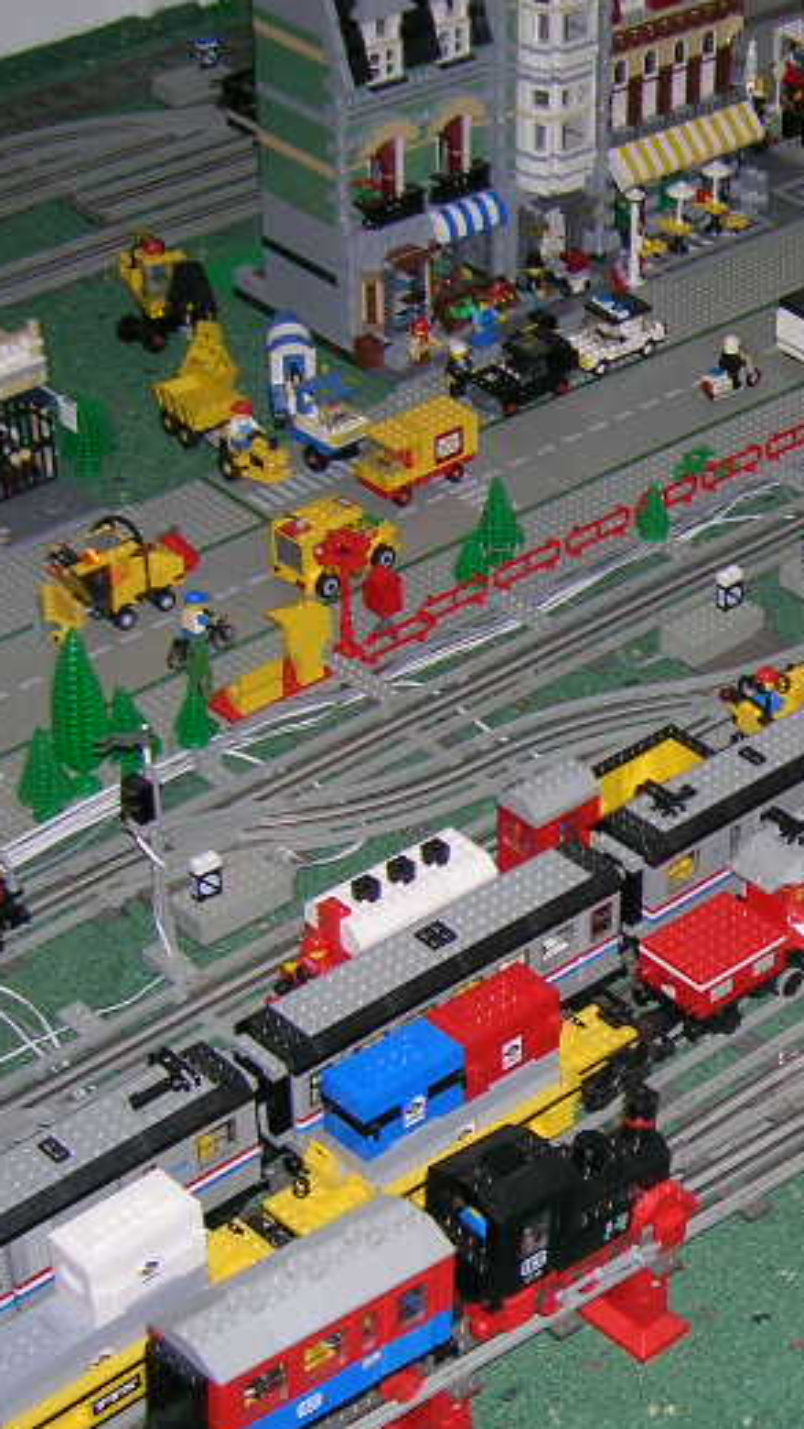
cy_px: 872
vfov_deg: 28.1
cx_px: 1043
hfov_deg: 15.3
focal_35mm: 75
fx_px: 2843
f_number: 2.9
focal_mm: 5.8
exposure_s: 1/60.1
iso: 67
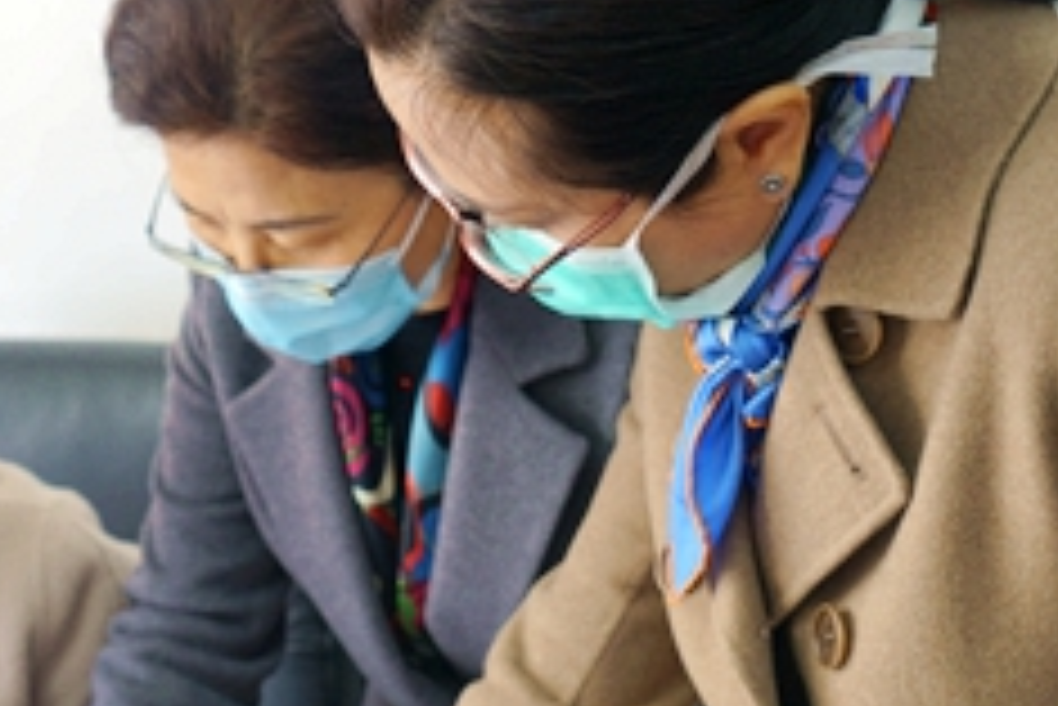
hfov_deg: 25.2
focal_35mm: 79
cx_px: 216
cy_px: 535
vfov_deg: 17.2
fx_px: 2323
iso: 200
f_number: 4
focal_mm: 31
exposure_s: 1/60
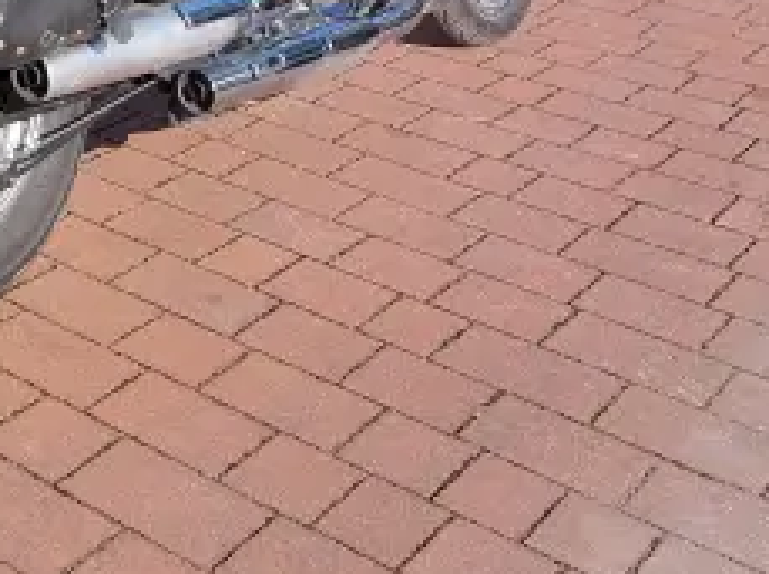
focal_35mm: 70
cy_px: -104
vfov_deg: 19.8
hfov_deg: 25.7
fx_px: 1553
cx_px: -87
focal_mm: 5.23
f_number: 1.8
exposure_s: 1/743
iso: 25
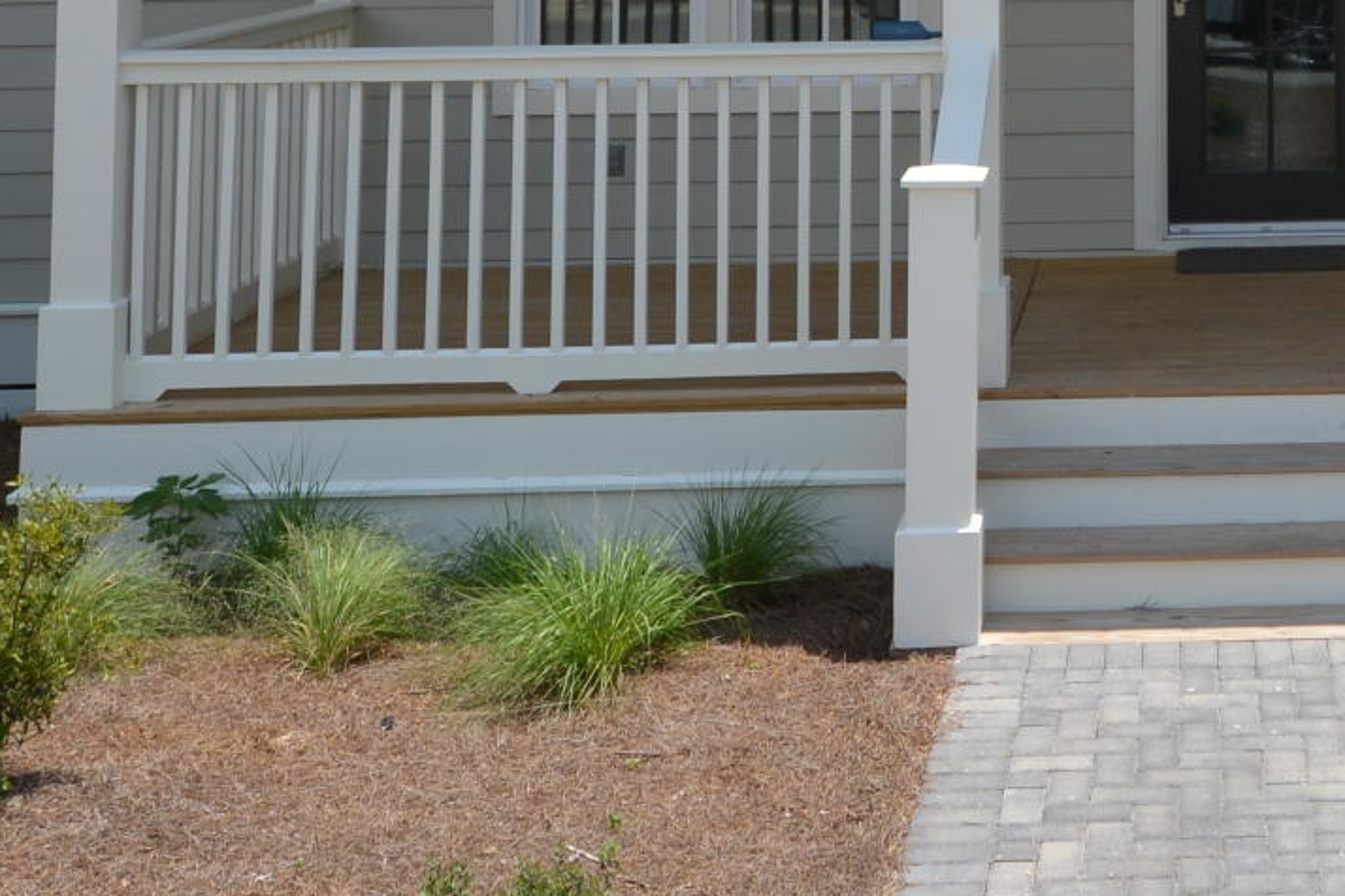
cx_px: 1383
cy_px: -346
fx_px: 2354
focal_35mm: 63
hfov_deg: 29.5
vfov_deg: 19.5
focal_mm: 10
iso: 110
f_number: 8
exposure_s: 1/250
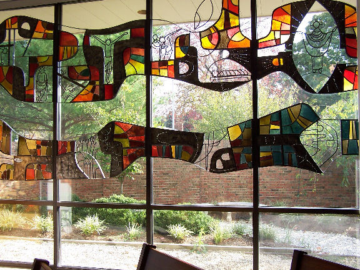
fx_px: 395
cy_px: 135
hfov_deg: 49.0
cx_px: 180
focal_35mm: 38
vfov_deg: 37.7
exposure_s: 1/90
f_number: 2.8
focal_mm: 6.3
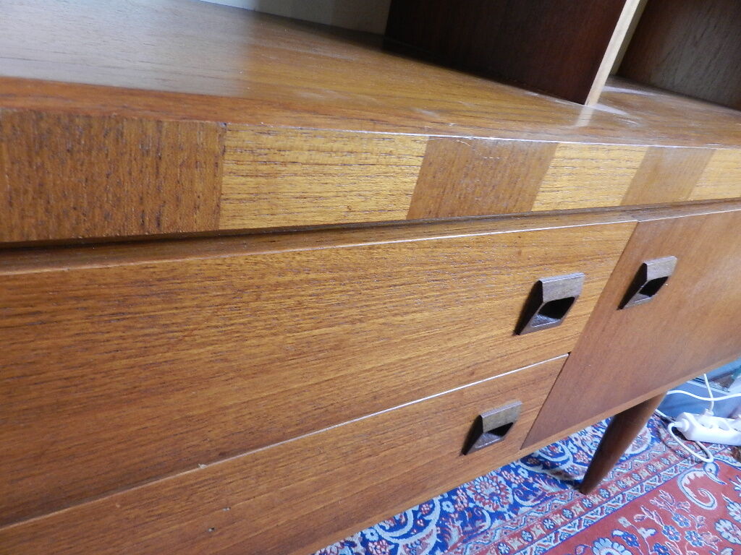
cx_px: 370
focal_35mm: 23
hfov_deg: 73.9
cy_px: 278
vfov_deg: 58.9
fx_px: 492
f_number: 3.4
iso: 400
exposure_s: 1/15
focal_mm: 4
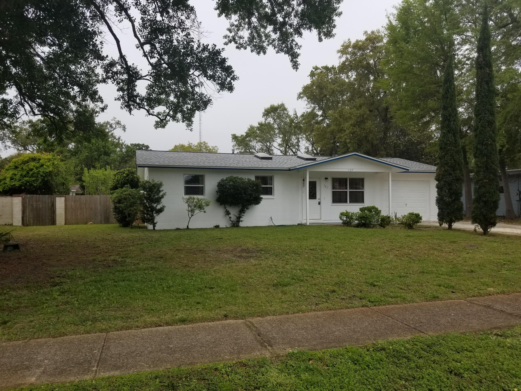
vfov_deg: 53.1
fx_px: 391
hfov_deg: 67.3
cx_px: 260
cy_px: 196
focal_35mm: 26
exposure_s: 1/1932
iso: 50
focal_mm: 4.3
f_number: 1.7
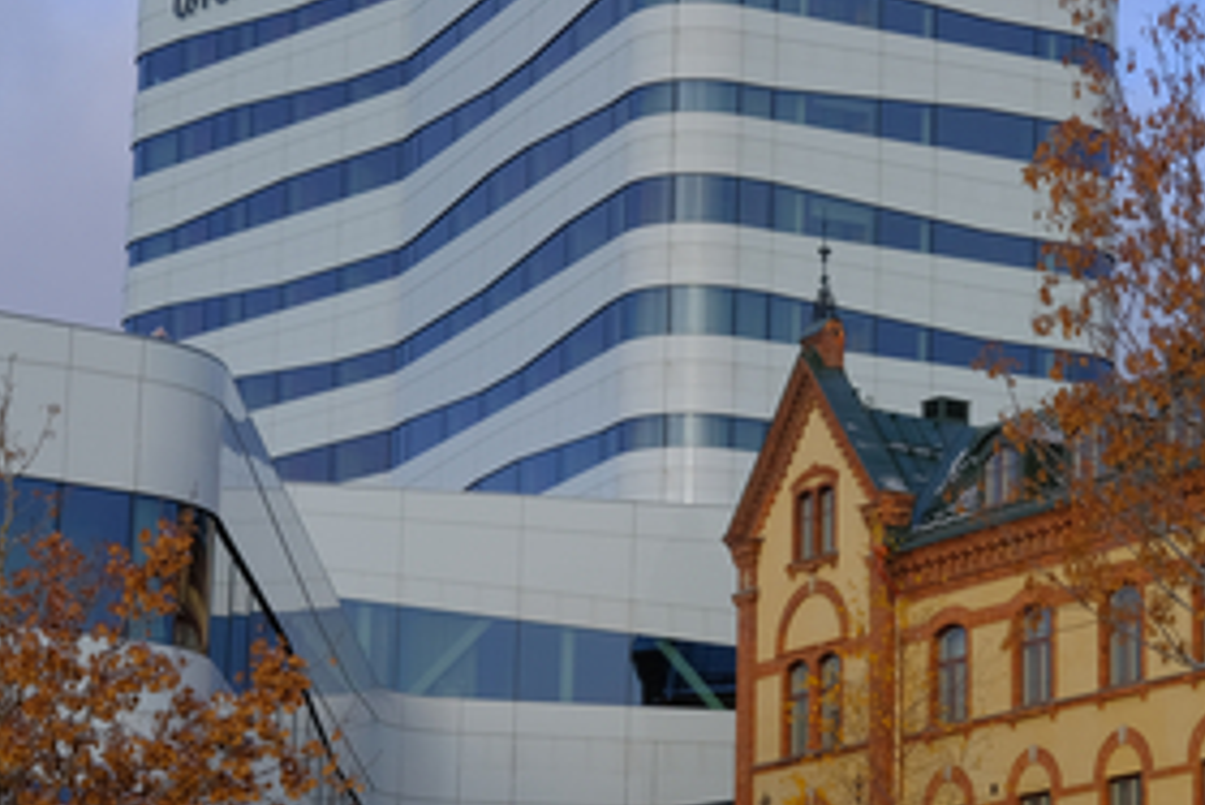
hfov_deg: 16.6
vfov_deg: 11.3
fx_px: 4052
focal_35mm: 121
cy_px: 579
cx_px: 1149
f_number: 8
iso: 160
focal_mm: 35
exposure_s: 1/210
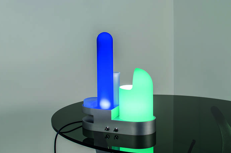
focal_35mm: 55
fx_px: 349
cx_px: 118
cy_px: 77
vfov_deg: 24.7
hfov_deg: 36.6
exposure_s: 1/3
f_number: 8
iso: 125
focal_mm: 35
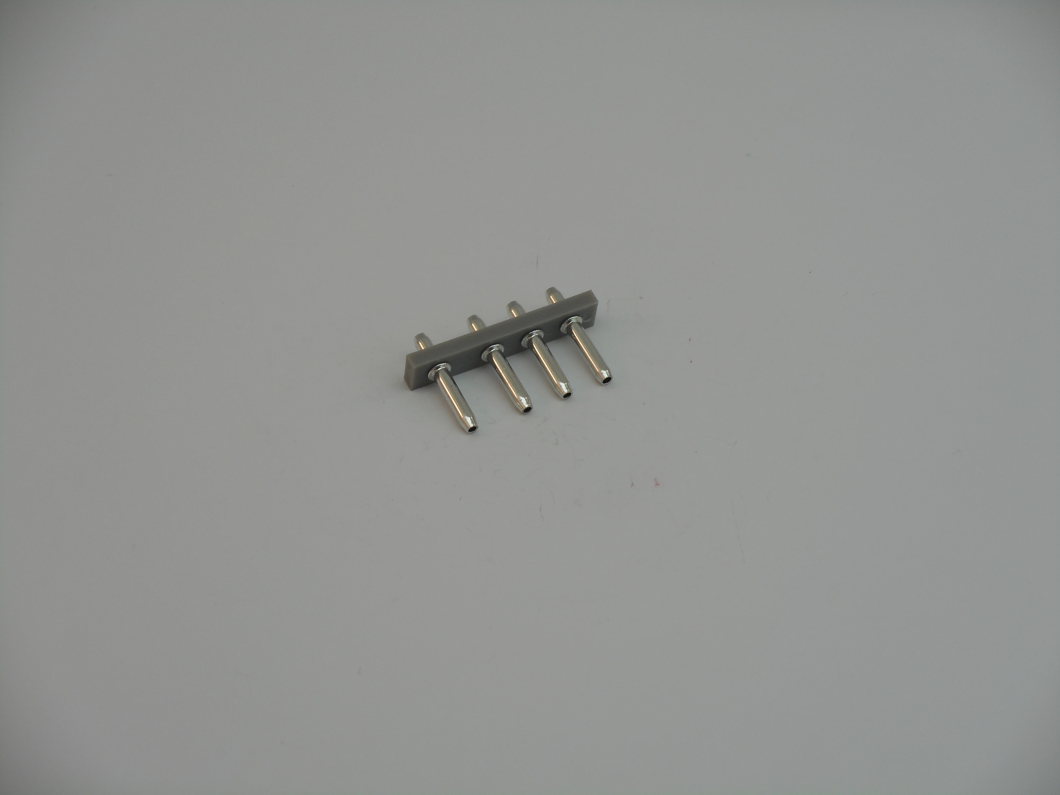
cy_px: 398
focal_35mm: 102
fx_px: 3123
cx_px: 530
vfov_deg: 14.5
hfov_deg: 19.3
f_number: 5.8
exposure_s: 1/60
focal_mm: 18.2
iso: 80
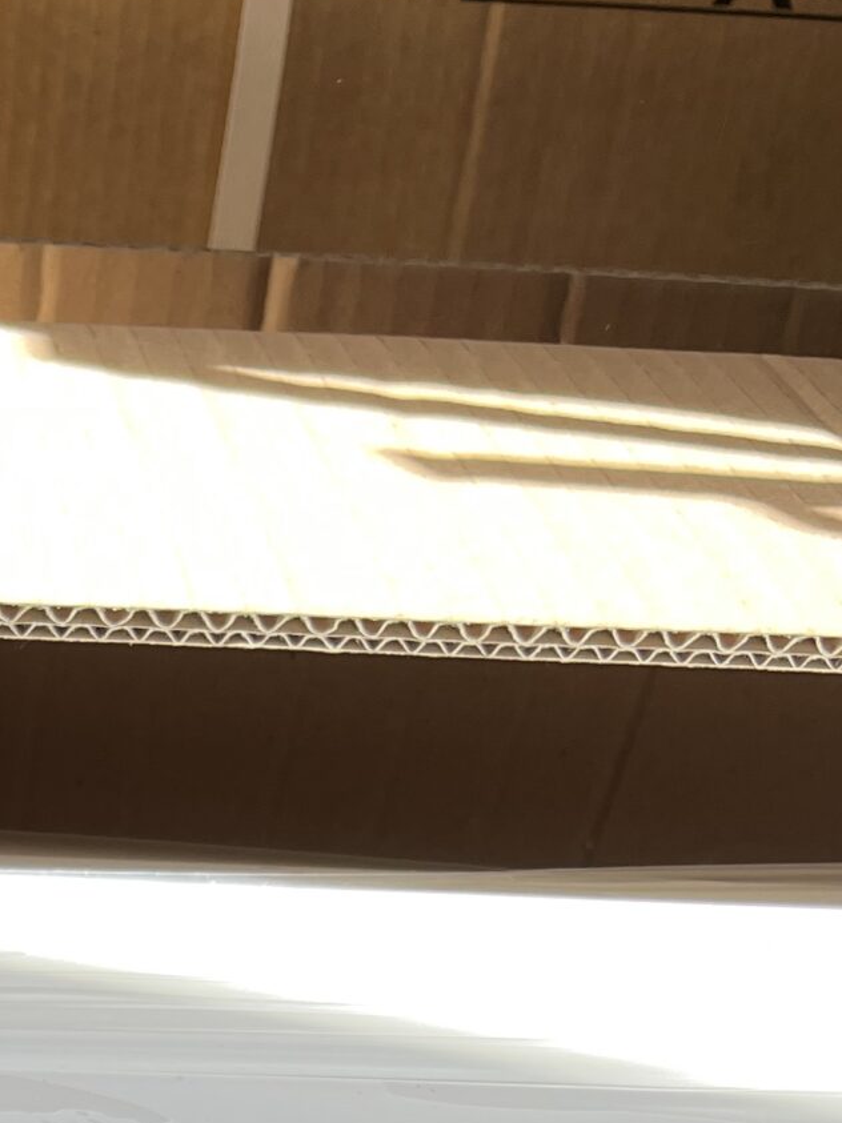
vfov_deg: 21.2
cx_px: -288
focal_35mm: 79
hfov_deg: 17.4
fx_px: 2563
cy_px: 1644
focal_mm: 5.1
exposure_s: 1/154
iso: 40
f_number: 1.6
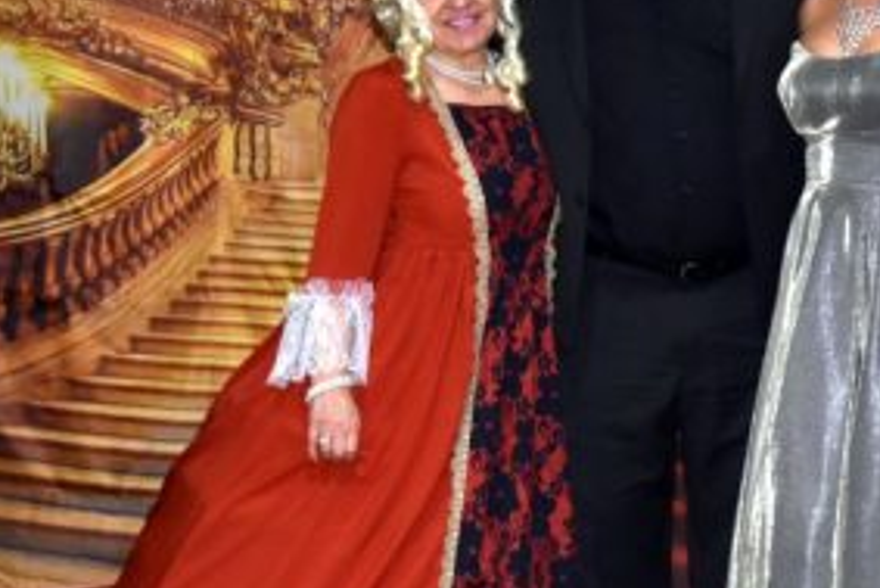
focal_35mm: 70
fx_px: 1712
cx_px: 637
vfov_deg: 19.5
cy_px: 294
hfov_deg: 28.5
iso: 1600
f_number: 6.3
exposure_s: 1/60
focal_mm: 31
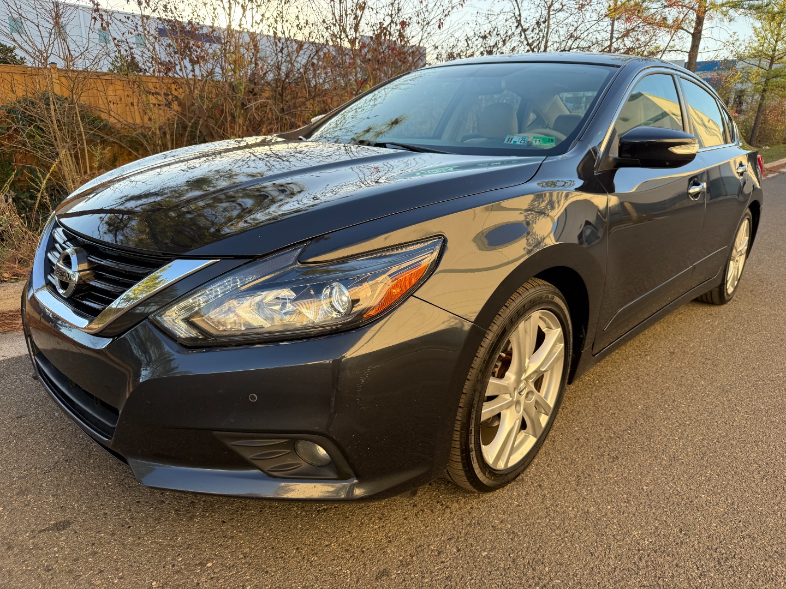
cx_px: 393
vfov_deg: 56.8
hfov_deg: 71.6
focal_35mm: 24
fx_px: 545
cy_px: 294
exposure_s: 1/567
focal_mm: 6.76
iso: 100
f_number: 1.78
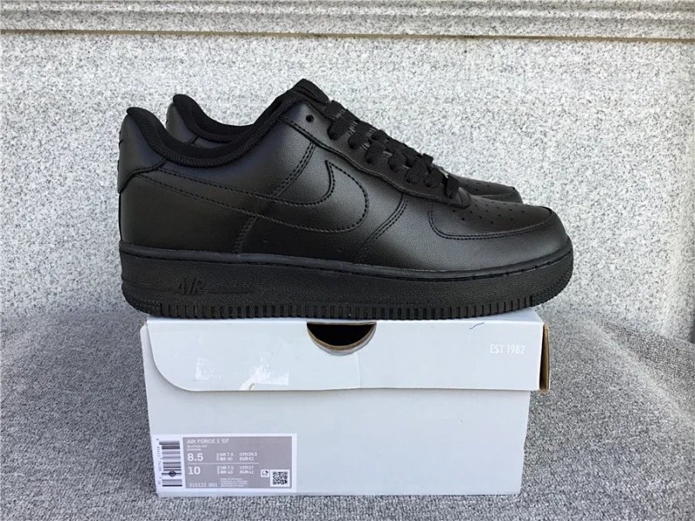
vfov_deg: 45.4
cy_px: 260
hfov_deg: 58.4
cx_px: 348
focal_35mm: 31
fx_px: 622
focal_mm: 3.3
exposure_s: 1/130
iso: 25
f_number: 2.4
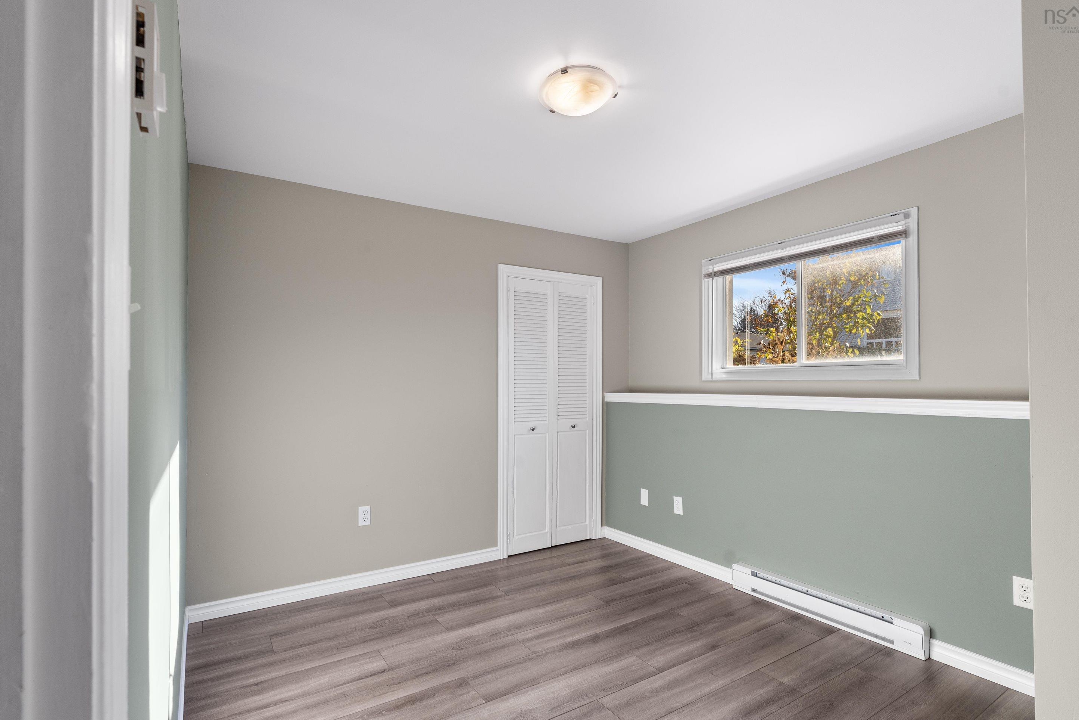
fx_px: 510
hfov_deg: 93.3
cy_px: 379
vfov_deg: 70.4
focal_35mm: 17
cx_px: 535
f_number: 7.1
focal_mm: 16
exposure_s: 1/30
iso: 400
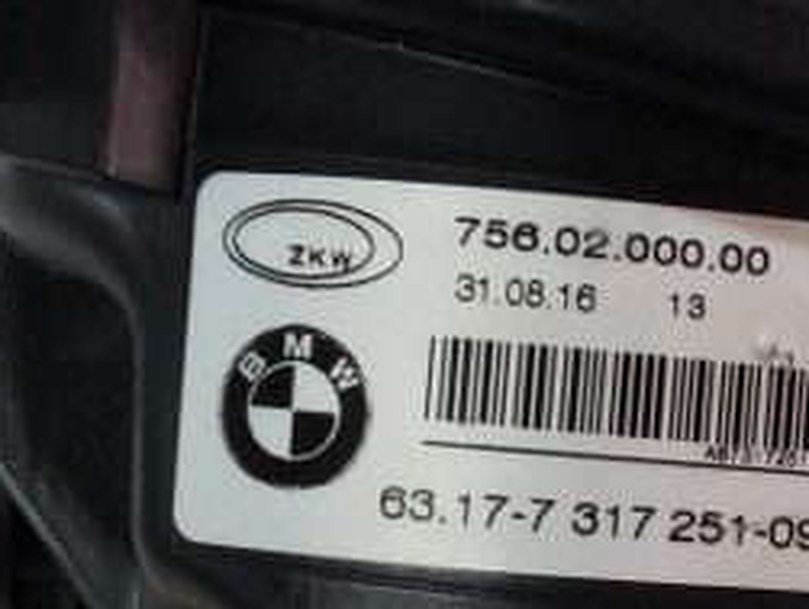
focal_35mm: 74
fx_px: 1732
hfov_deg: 25.8
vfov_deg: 19.9
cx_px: 648
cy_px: 416
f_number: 2.2
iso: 160
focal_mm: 3.3
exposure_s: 1/33
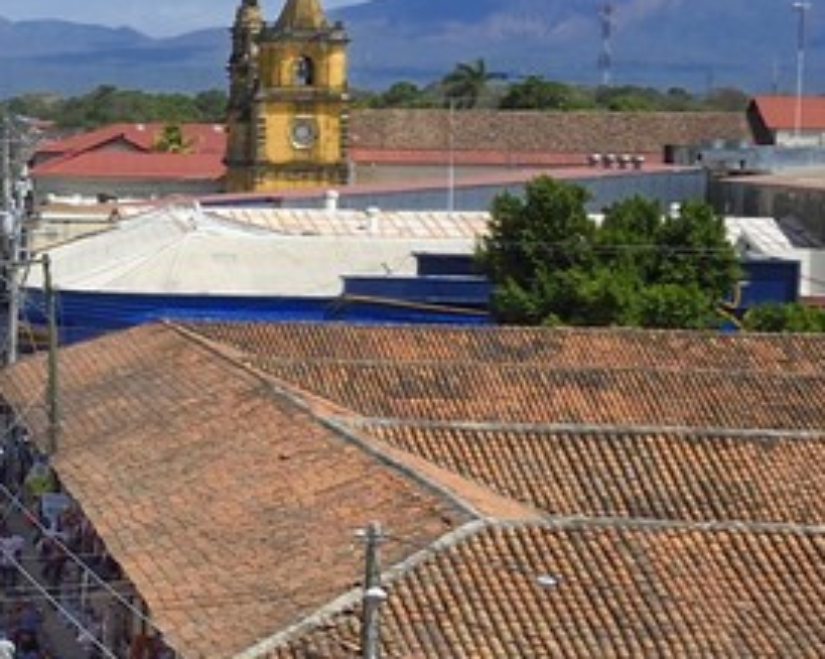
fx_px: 3221
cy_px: 317
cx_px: -1387
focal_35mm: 132
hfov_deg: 11.2
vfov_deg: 11.7
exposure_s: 1/250
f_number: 16
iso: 200
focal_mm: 24
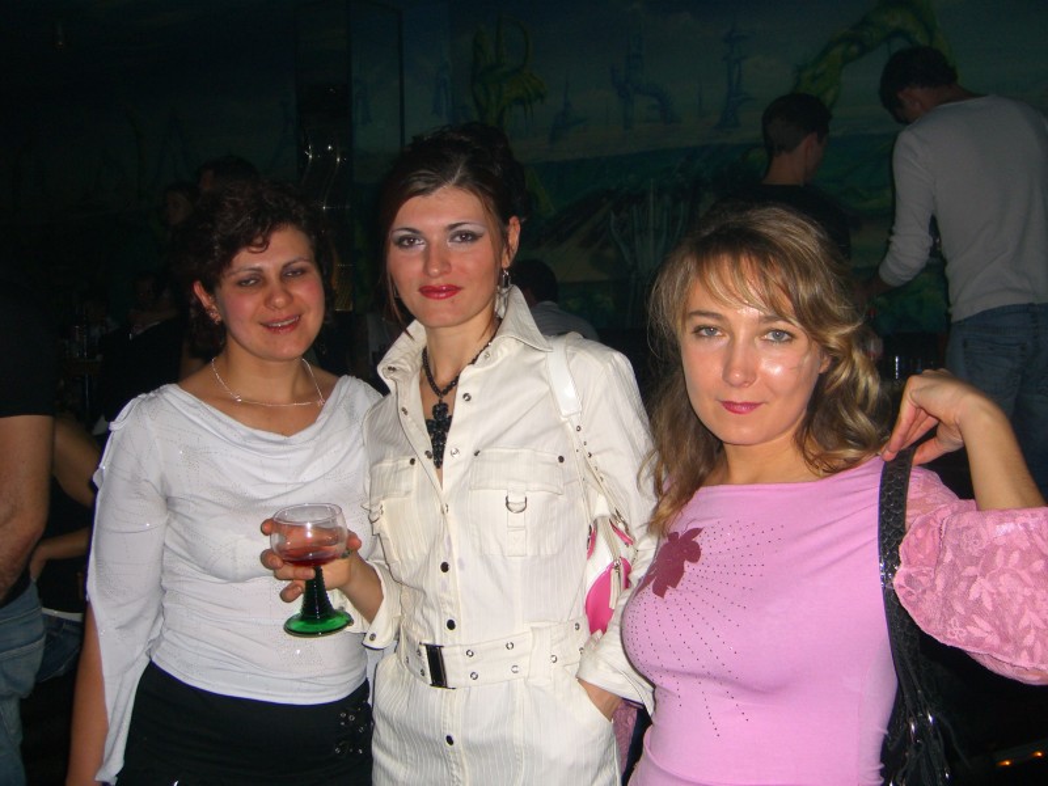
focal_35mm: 38
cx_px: 524
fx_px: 1150
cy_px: 393
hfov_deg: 49.0
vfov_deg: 37.7
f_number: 2.8
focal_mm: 7.9
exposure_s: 1/60
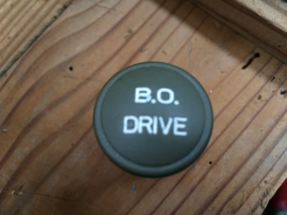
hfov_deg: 61.7
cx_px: 144
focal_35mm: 29
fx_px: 240
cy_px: 108
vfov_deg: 48.2
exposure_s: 1/33
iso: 160
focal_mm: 4.15
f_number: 2.2
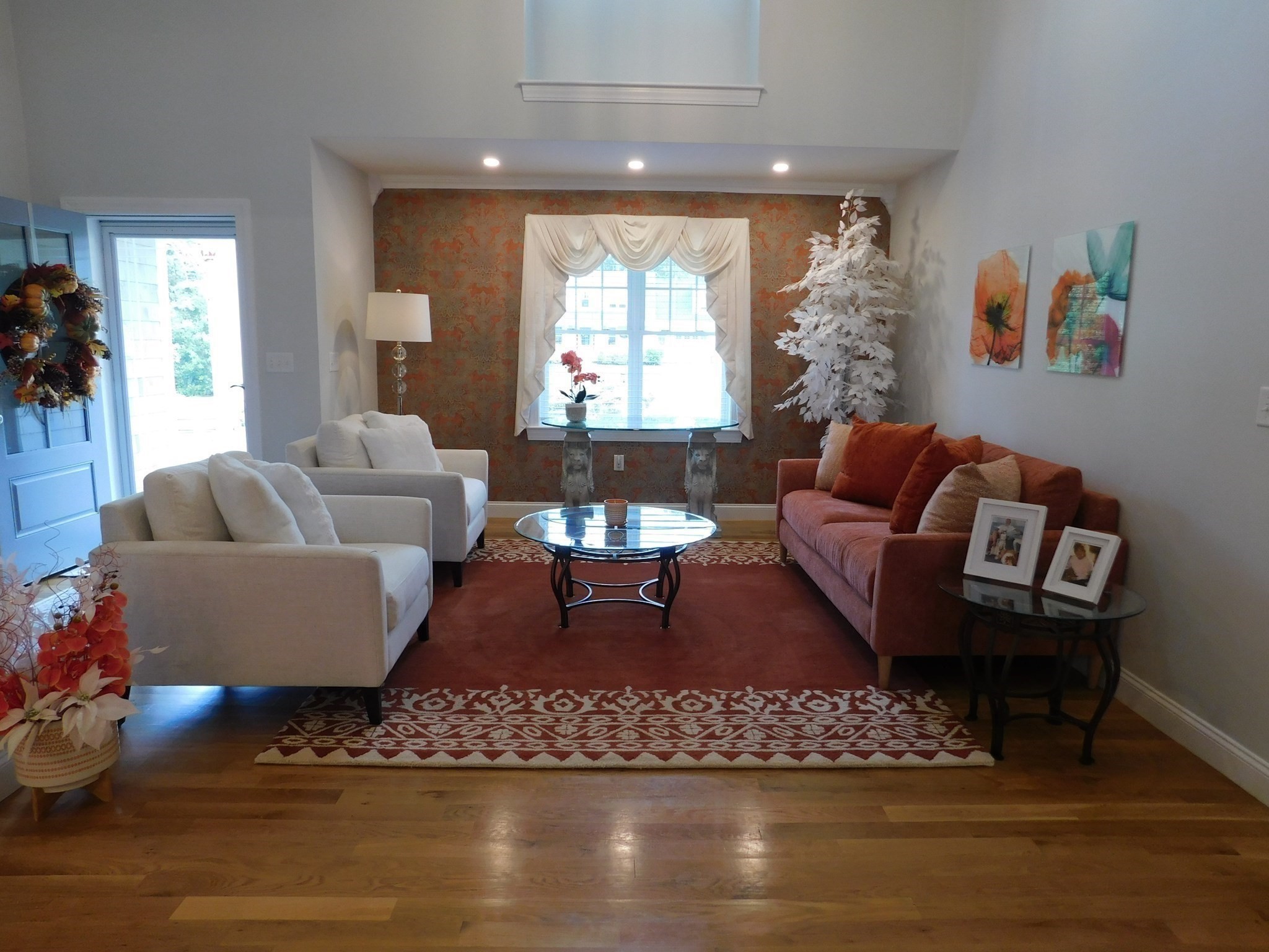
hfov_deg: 73.9
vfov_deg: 58.9
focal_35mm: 23
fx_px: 843
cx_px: 634
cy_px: 476
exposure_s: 1/30
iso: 125
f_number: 3
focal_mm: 4
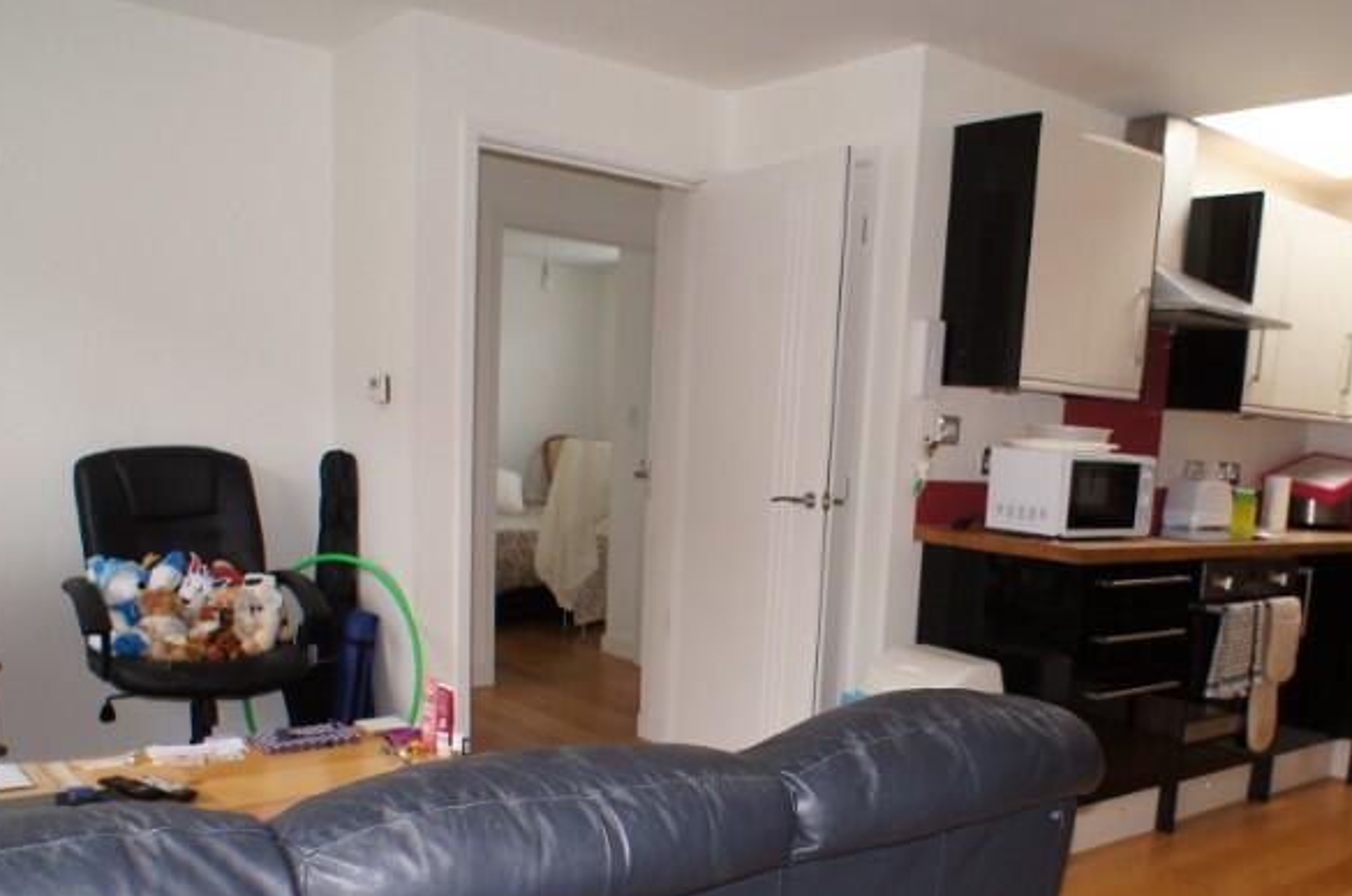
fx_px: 1575
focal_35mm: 42
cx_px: 781
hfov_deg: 46.3
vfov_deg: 31.2
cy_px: 671
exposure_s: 1/60
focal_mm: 16
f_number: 4
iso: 640
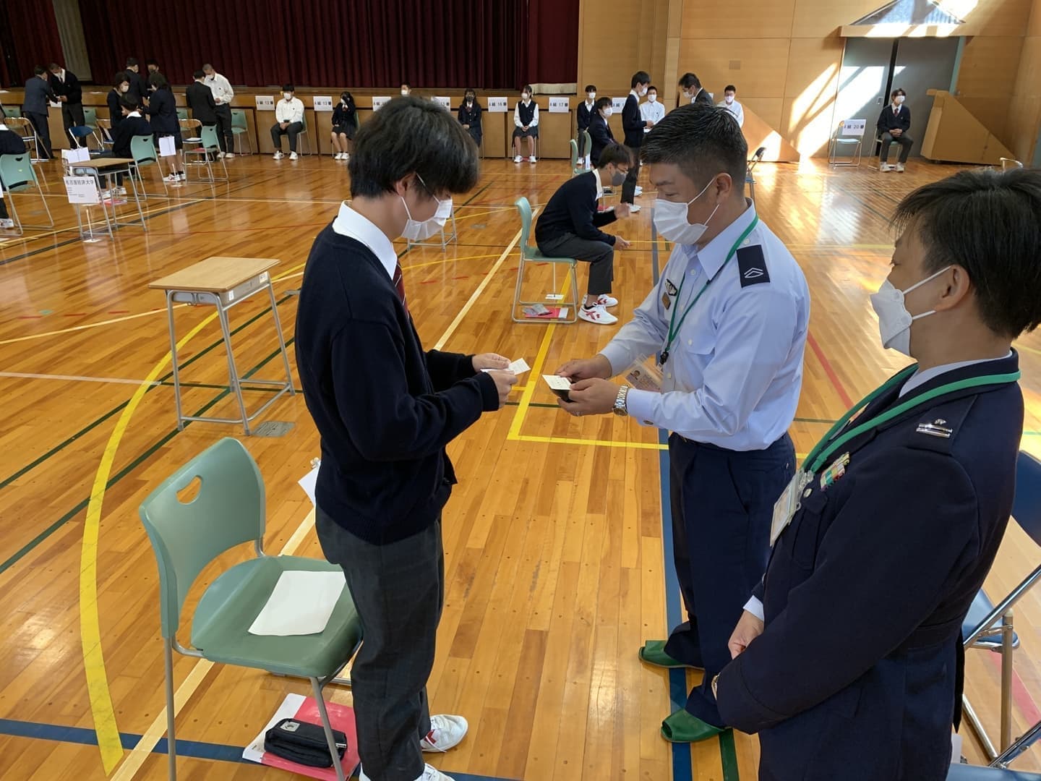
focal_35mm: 26
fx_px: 782
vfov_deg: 53.1
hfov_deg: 67.3
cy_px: 390
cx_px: 520
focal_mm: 4.25
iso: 125
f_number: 1.8
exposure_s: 1/60
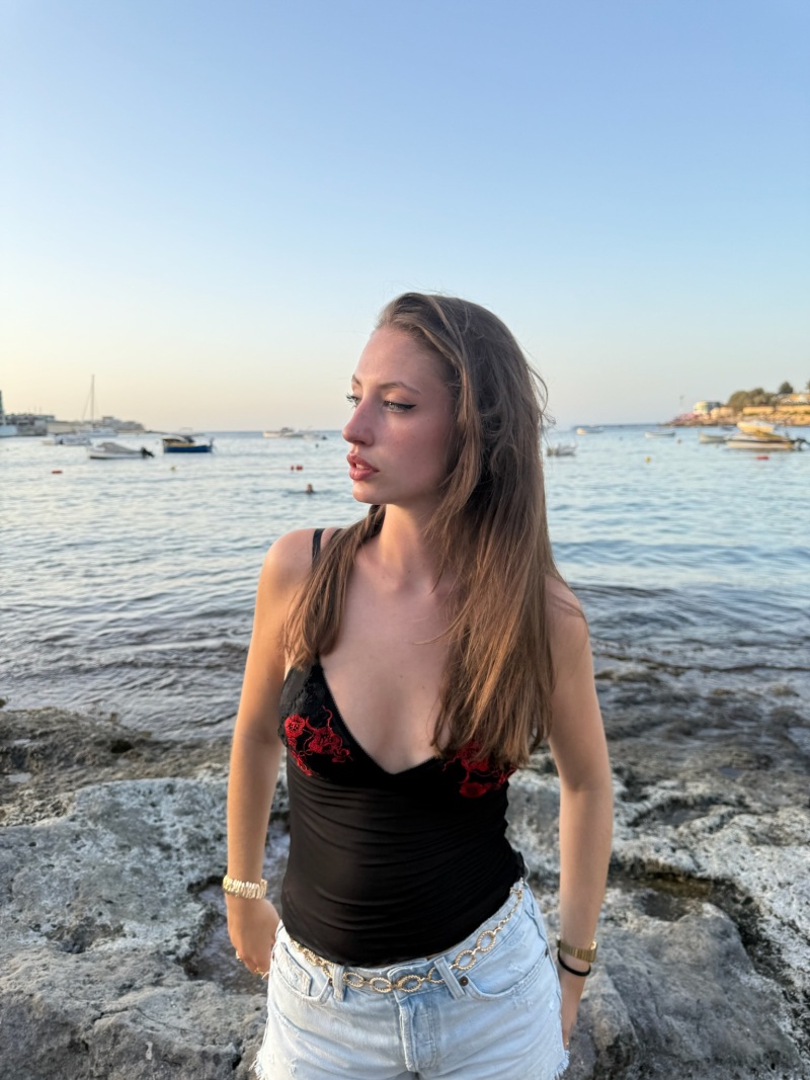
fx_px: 749
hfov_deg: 56.8
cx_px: 405
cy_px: 540
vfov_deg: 71.6
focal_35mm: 24
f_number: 1.78
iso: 80
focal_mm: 6.76
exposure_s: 1/858
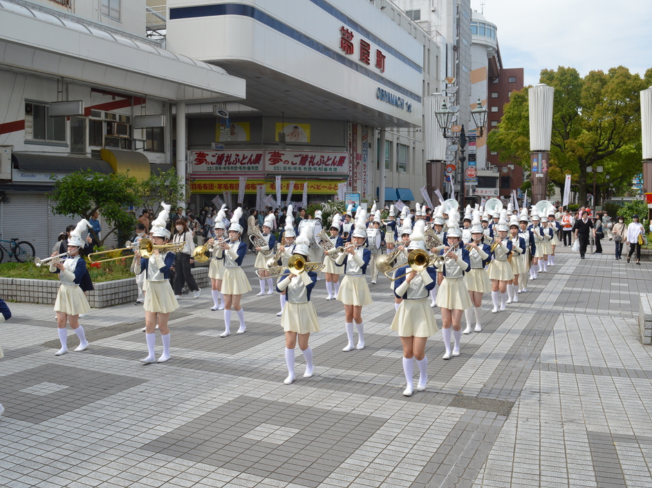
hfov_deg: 55.3
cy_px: 242
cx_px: 306
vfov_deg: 42.9
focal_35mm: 33
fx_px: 621
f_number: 10
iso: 400
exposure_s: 1/400
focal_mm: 20
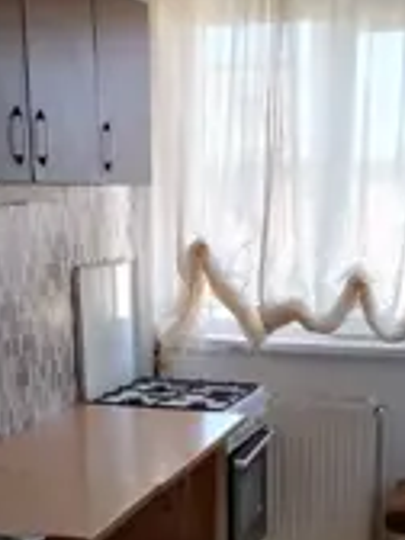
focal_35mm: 38
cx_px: 180
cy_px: 424
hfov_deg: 37.7
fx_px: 593
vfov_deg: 46.6
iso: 399
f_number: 1.9
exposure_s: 1/100
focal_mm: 1.68
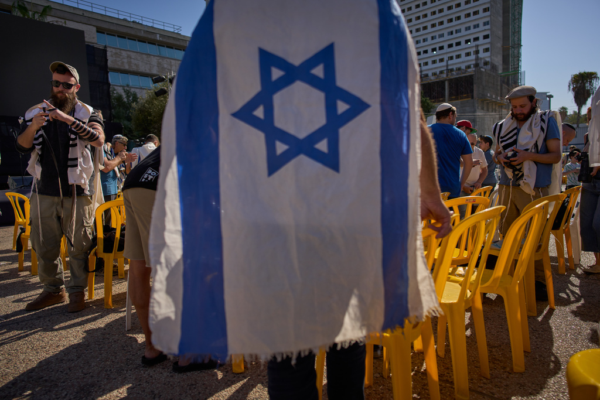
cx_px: 300
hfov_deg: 73.7
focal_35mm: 24
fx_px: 400
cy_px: 200
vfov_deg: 53.1
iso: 160
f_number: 2.5
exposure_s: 1/5000
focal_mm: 24
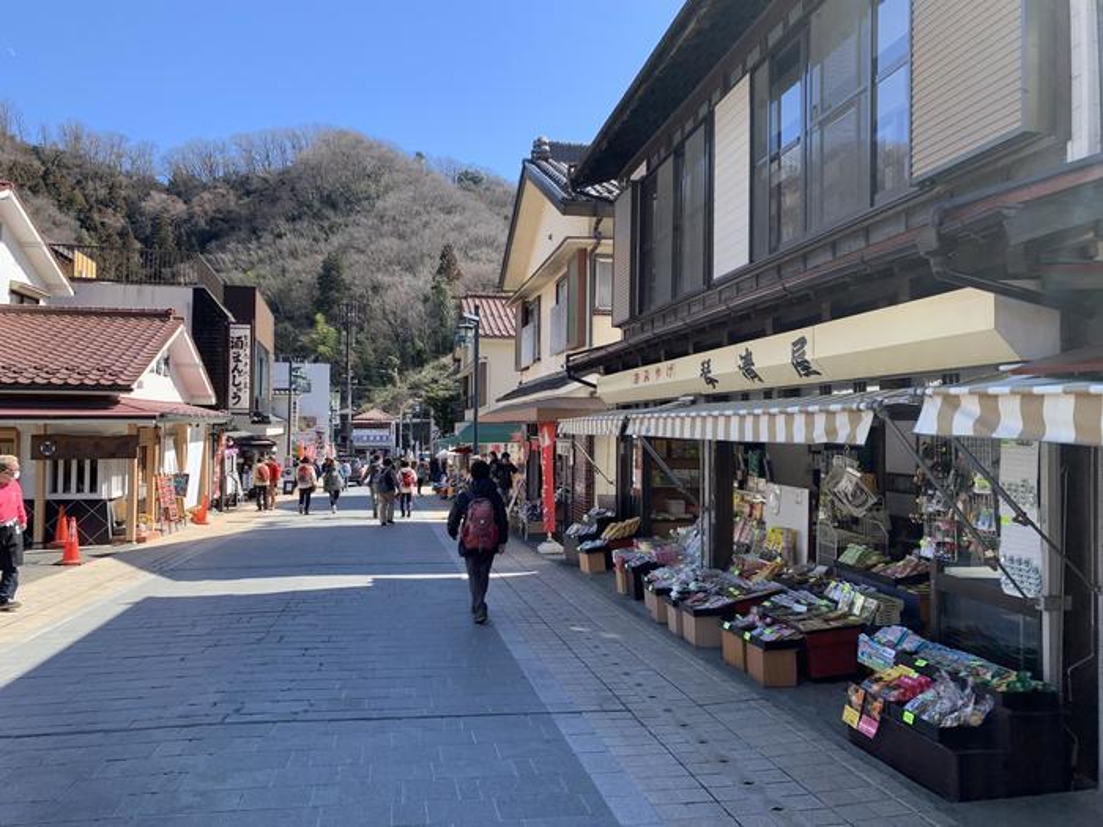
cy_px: 414
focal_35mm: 26
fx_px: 828
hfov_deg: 67.3
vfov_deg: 53.1
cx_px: 552
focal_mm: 4.25
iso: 25
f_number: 1.8
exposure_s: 1/623
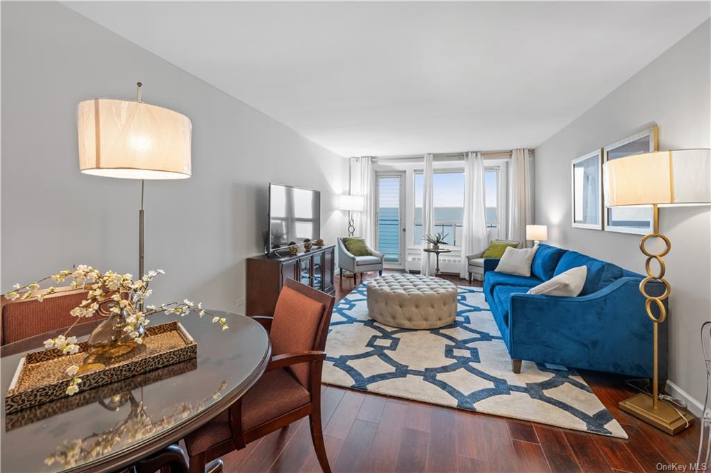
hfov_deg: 104.3
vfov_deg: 81.1
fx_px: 276
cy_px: 236
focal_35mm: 14
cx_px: 356
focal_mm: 14
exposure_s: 1
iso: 200
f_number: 11
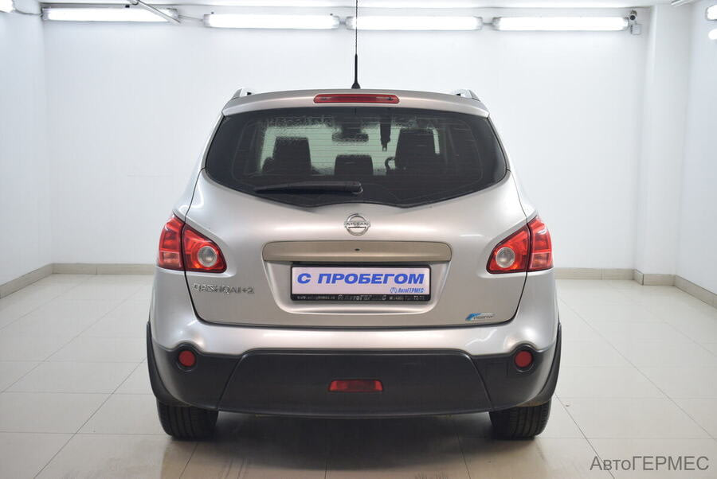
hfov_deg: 46.4
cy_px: 240
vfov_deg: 32.0
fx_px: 837
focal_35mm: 42
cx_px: 358
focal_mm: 28
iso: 1000
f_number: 4.2
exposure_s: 1/100
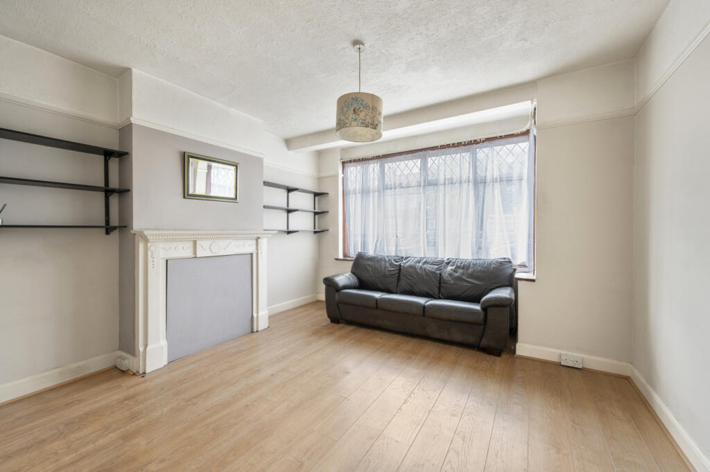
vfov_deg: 81.1
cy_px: 236
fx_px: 276
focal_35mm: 14
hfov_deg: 104.3
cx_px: 355
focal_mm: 14
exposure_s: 1.6
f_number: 16
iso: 200
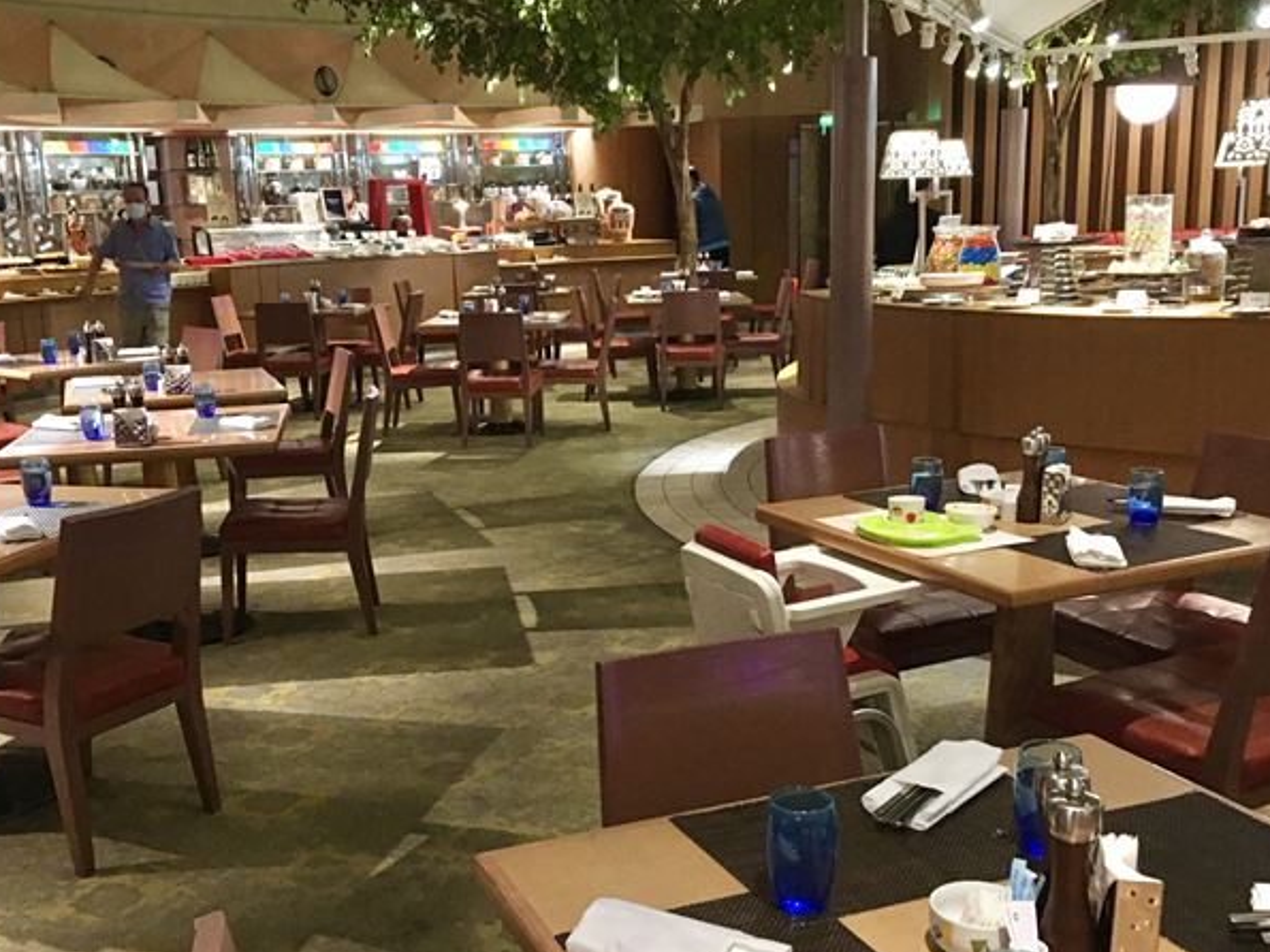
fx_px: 1431
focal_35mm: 39
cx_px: 553
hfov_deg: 47.8
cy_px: 534
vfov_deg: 36.8
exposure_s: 1/4
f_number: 2.2
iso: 64
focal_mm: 4.15
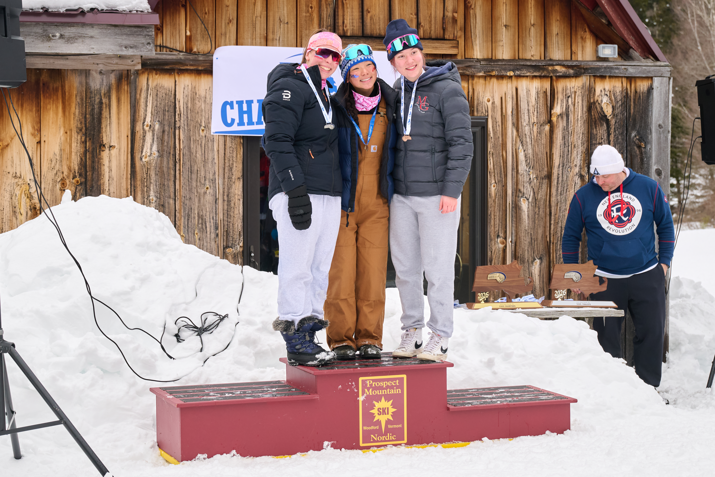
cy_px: 238
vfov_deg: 15.7
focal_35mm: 87
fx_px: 1727
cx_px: 358
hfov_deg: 23.4
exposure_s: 1/800
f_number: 5
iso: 320
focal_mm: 58
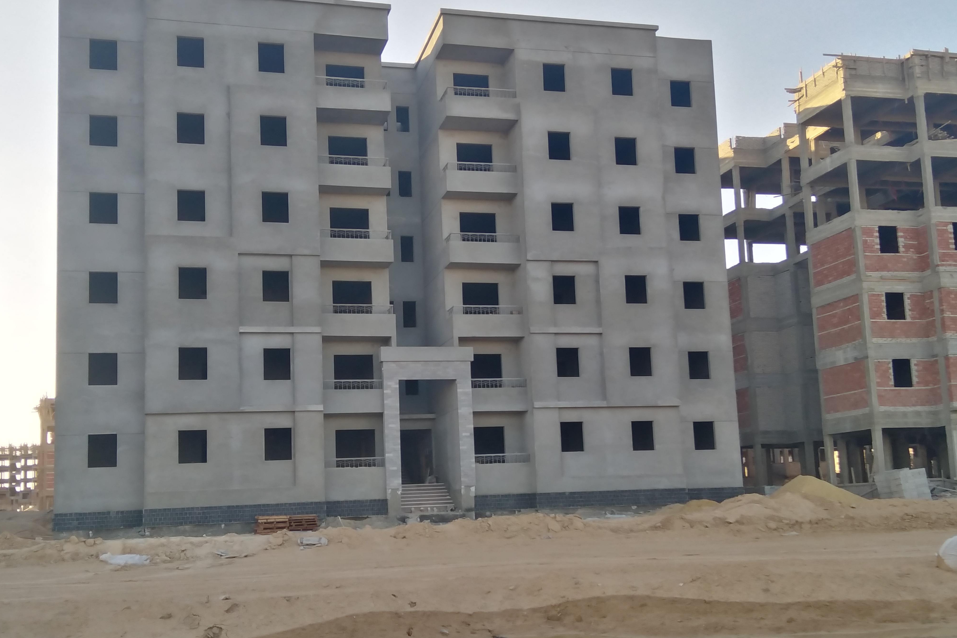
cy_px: 360
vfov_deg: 46.3
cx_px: 478
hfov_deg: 65.5
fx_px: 744
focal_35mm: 28
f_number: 1.8
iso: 100
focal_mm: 3.59
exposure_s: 1/407
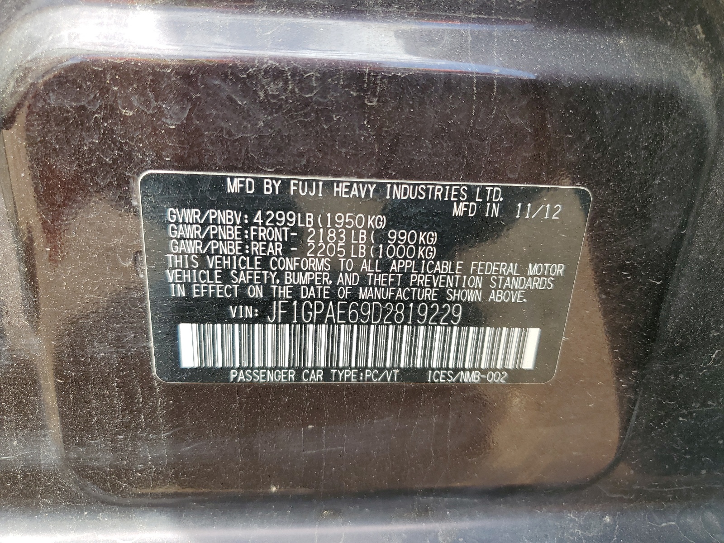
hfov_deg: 67.3
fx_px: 544
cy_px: 272
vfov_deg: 53.1
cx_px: 362
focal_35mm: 26
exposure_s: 1/312
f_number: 1.5
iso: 50
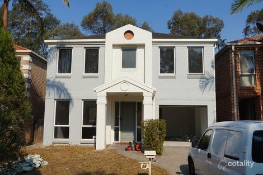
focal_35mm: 34
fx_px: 252
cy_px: 88
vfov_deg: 38.3
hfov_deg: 55.1
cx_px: 132
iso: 100
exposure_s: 1/160
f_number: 14
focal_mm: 23
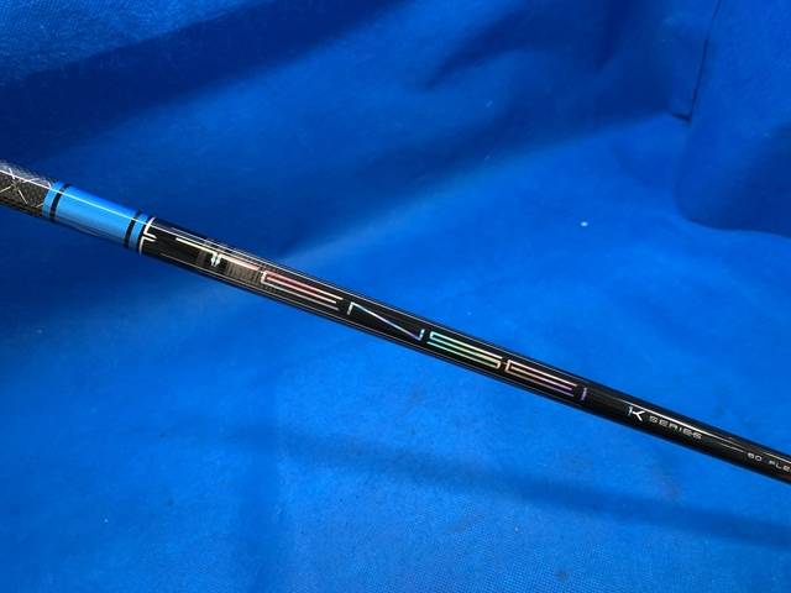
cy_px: 296
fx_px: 594
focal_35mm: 26
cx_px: 396
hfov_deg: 67.3
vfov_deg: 53.1
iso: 100
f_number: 1.8
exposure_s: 1/60
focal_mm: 4.25
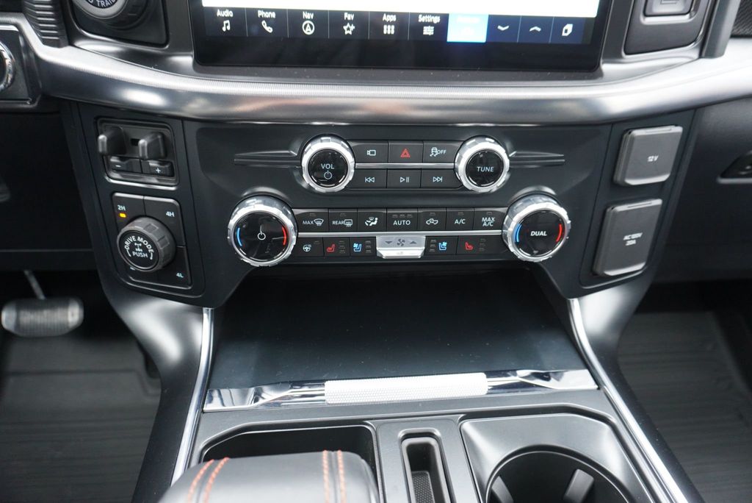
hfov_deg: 73.7
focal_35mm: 24
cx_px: 376
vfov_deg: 53.2
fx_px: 502
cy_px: 252
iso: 1250
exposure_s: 1/60
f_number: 4
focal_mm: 16
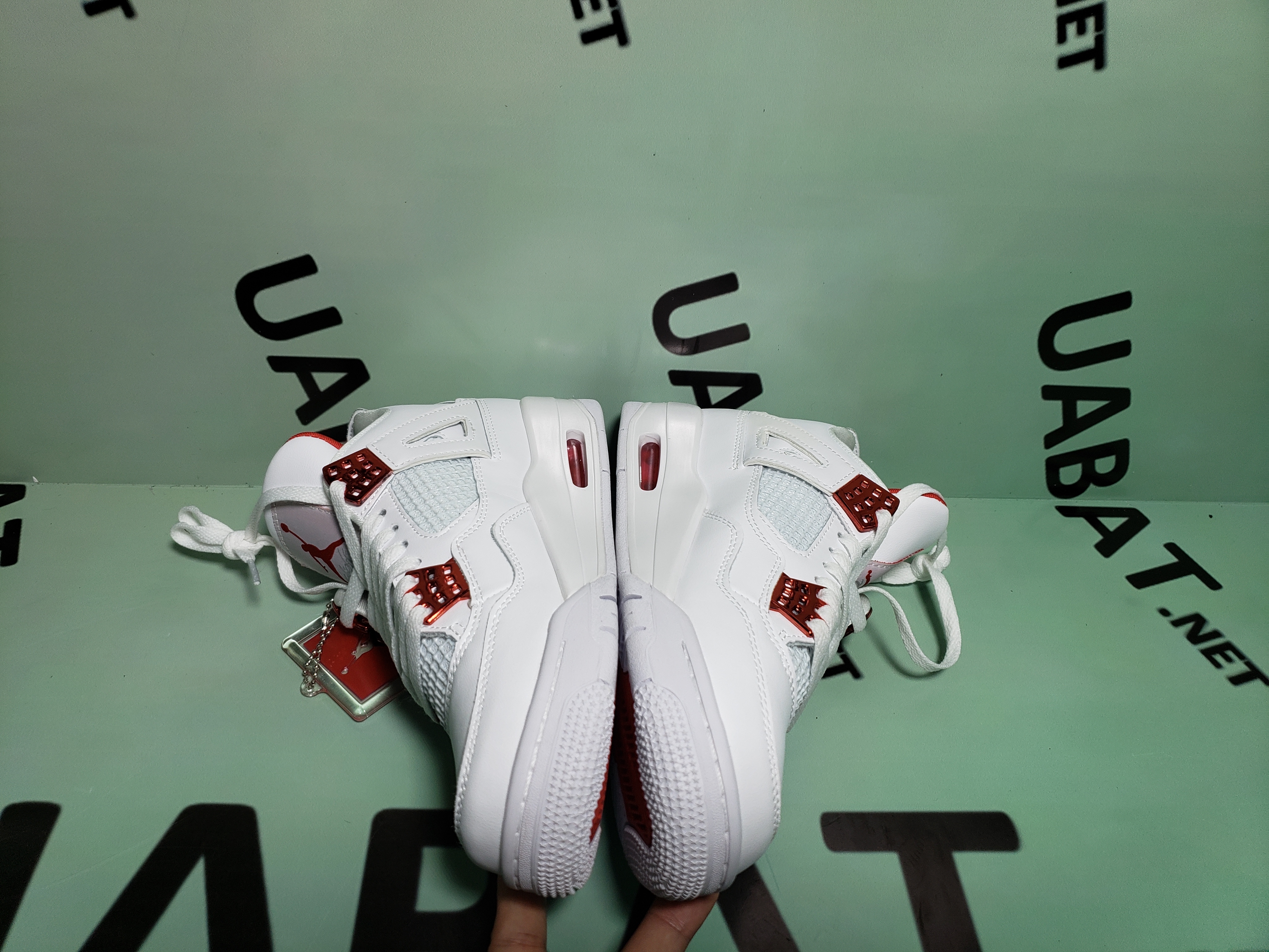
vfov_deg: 53.1
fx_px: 953
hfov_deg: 67.3
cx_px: 634
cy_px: 476
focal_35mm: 26
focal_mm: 4.3
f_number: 1.5
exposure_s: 1/585
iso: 50
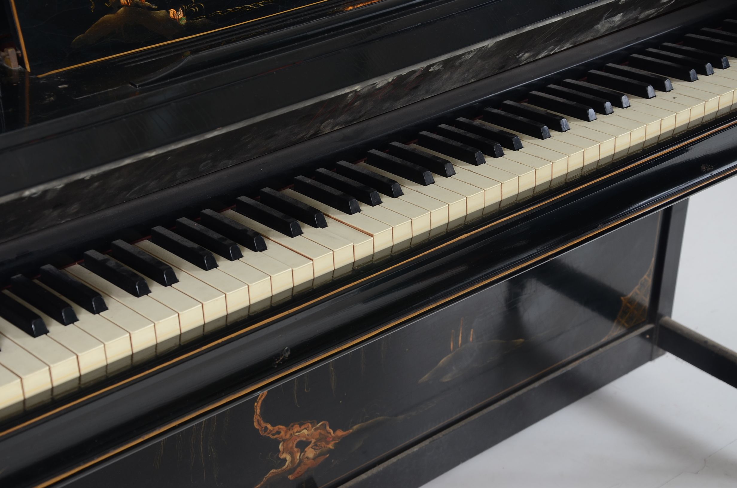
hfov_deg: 28.1
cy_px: 244
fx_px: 1471
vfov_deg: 18.8
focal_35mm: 72
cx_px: 368
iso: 160
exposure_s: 1/100
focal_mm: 48
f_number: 6.3
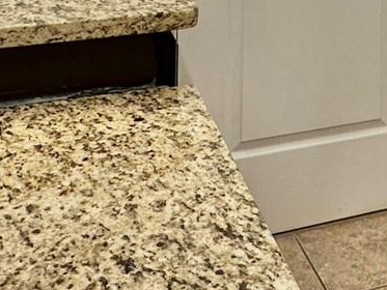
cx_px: 383
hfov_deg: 30.1
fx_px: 671
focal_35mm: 60
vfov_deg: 19.3
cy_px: -213
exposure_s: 1/120
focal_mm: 2.22
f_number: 2.2
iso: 80
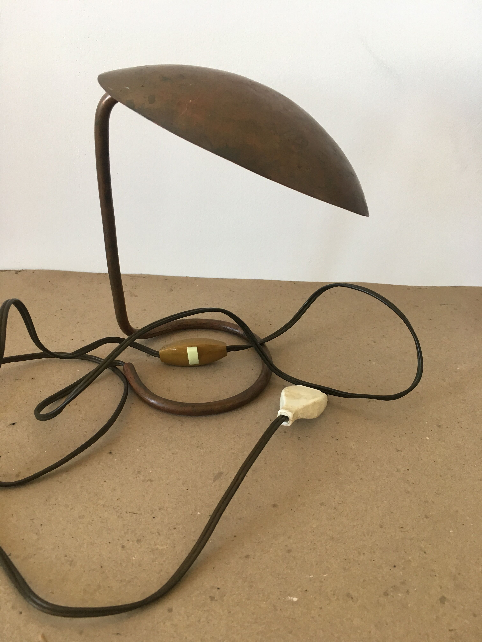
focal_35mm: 29
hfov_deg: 48.2
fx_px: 538
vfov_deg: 61.7
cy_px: 321
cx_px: 241
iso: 50
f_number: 2.2
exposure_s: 1/33
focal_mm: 4.15
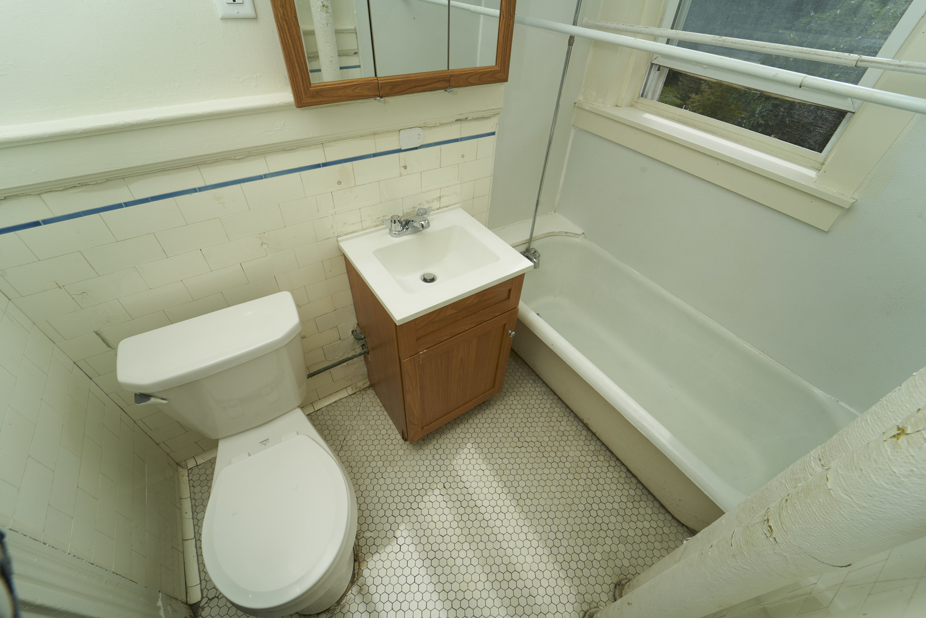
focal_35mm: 14
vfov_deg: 81.2
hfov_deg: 104.2
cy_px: 309
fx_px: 360
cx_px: 463
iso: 250
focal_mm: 14
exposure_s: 1/100
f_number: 13
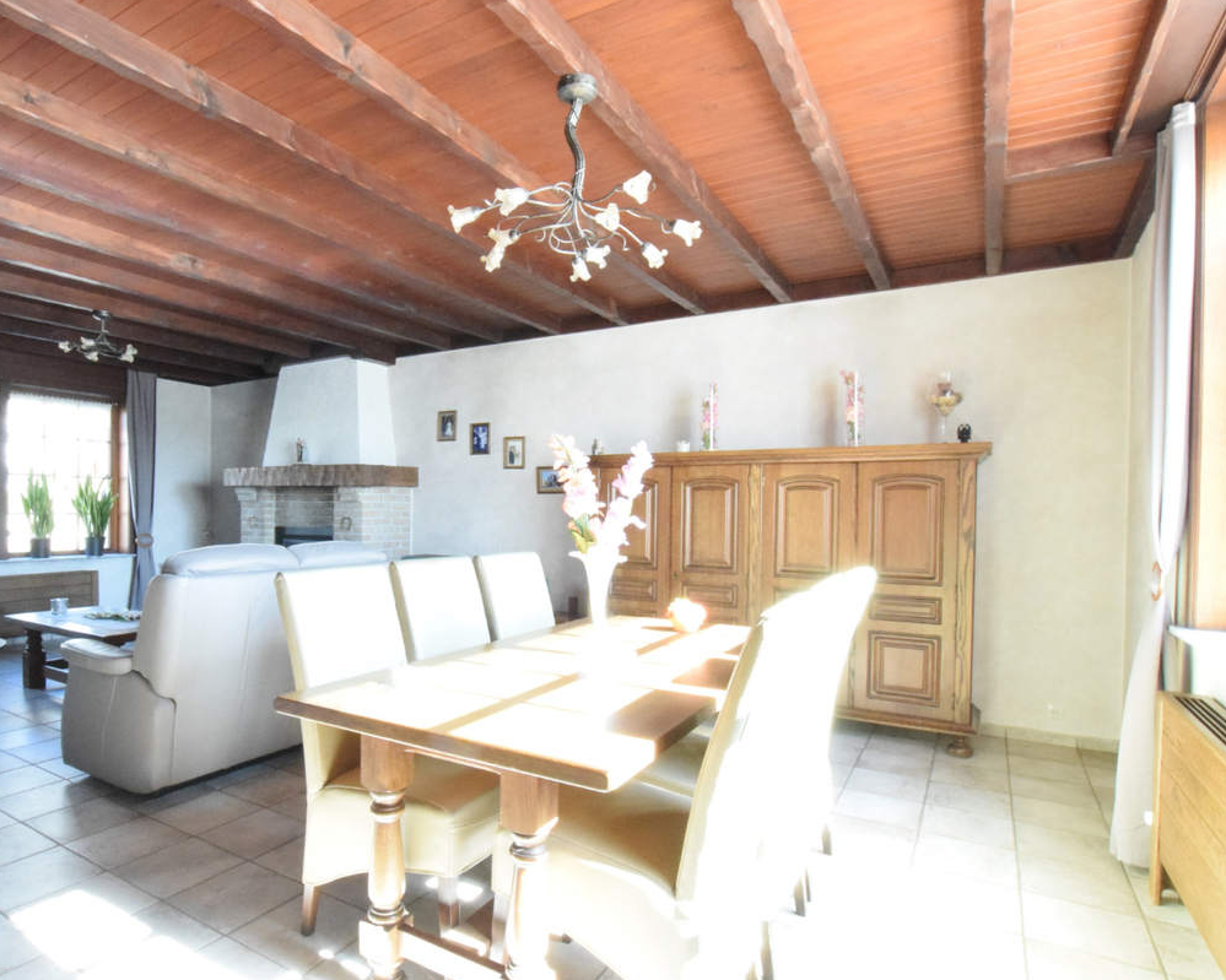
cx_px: 506
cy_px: 515
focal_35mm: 19
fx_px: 689
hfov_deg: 82.5
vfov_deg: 70.8
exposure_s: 1/15
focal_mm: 10
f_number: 16
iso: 5600
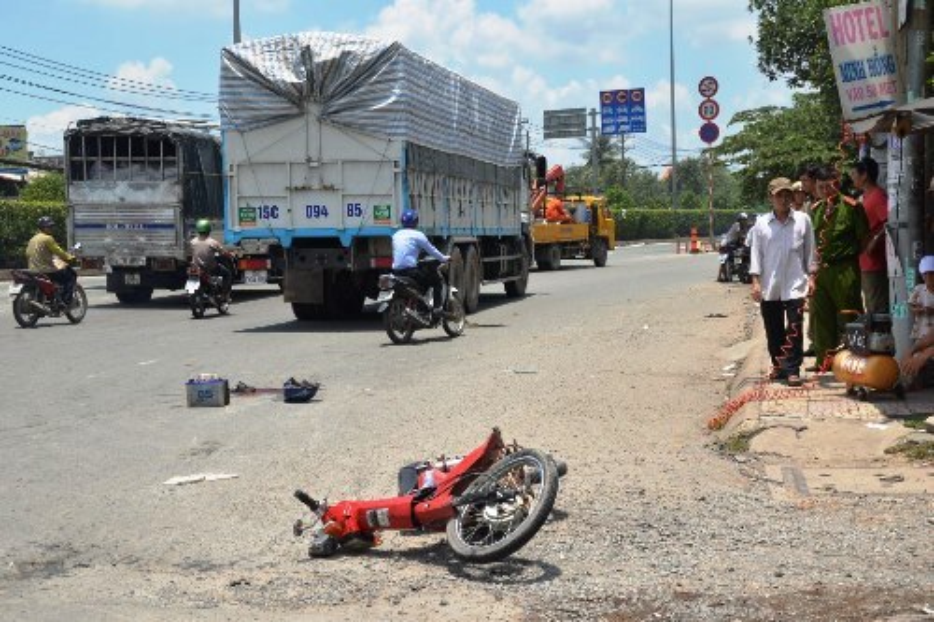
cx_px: 467
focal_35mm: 60
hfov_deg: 33.4
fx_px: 1556
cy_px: 311
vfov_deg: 22.6
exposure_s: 1/250
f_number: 8
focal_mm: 40
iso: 100
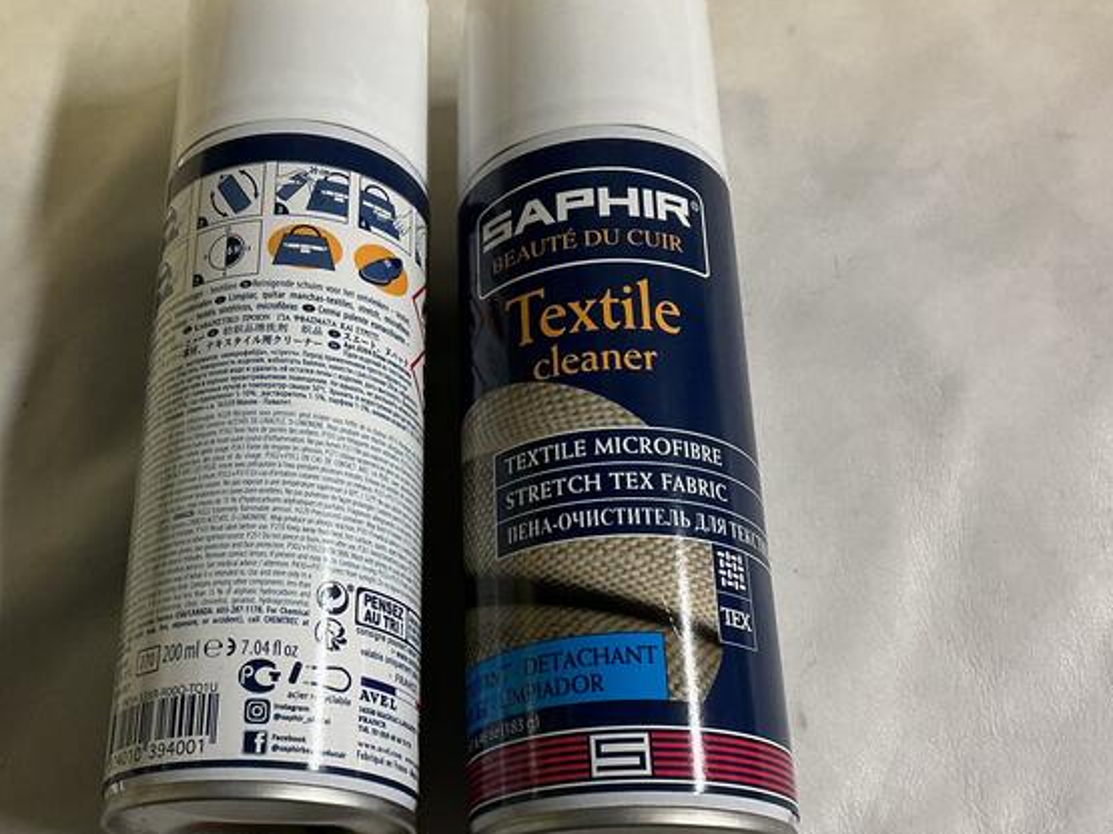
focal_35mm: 47
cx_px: 387
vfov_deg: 30.8
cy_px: 466
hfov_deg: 40.0
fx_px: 1511
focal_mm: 3
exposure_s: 1/50
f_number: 1.8
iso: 100
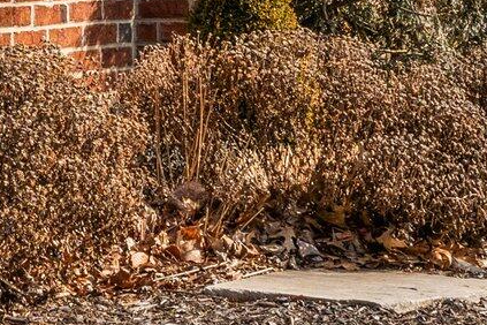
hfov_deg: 12.7
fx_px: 2097
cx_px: -205
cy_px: -164
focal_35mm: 155
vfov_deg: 8.6
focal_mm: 21.5
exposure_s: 1/250
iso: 320
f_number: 11
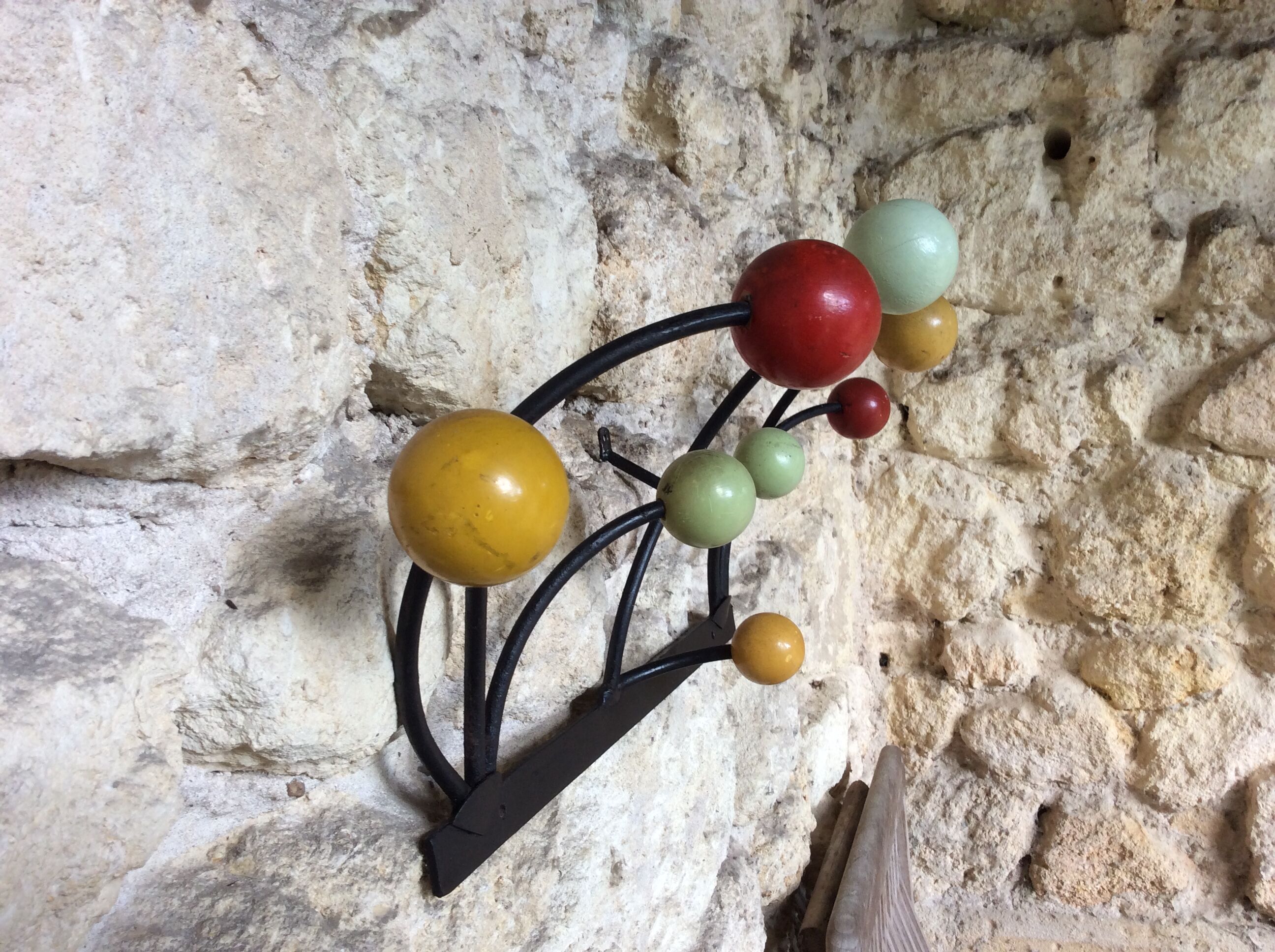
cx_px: 638
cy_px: 476
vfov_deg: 44.1
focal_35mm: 32
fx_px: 1177
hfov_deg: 56.9
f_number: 2.4
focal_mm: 3.3
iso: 40
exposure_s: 1/33
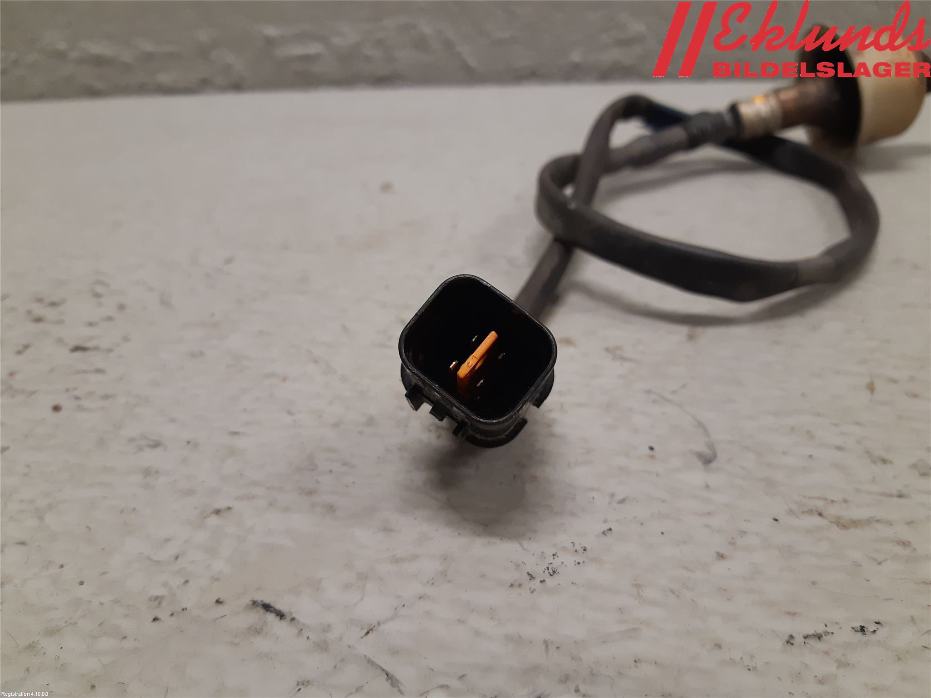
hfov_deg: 67.3
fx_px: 699
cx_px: 466
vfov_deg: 53.1
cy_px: 349
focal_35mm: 26
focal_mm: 3.93
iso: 125
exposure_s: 1/50
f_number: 1.7
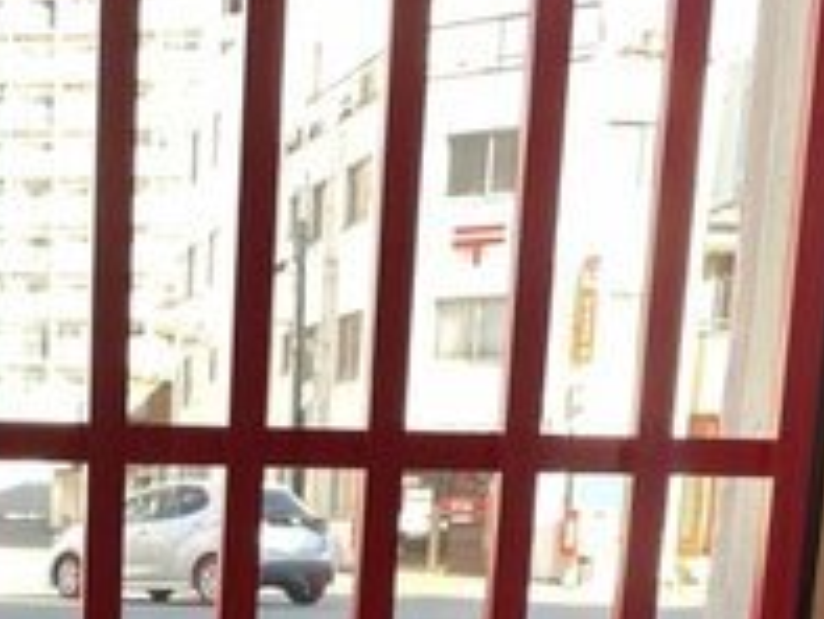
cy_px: 916
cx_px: 4
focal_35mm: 79
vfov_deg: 17.0
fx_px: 1882
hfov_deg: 23.7
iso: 40
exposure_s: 1/120
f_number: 1.6
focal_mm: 4.2
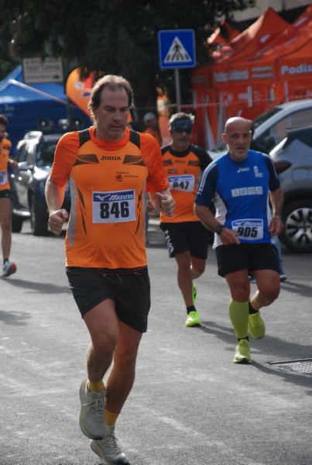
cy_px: 232
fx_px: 2425
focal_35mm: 188
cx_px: 156
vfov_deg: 10.9
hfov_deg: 7.4
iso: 1000
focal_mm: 125
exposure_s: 1/1250
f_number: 5.6
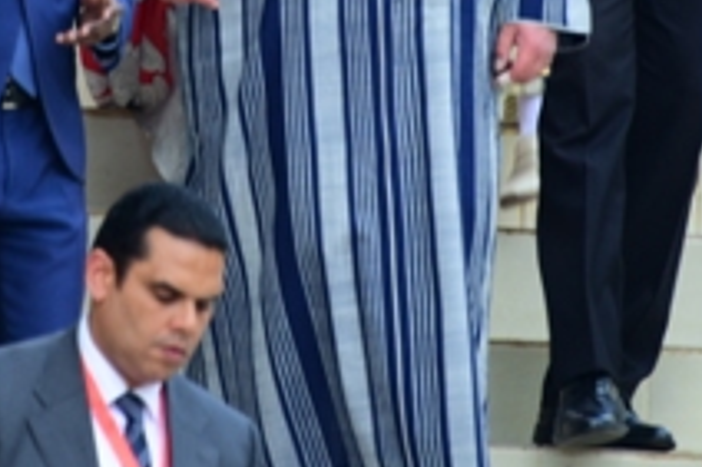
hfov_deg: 2.3
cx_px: 179
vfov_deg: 1.5
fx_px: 17653
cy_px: -118
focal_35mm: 906
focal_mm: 300
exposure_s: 1/160
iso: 320
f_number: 5.6
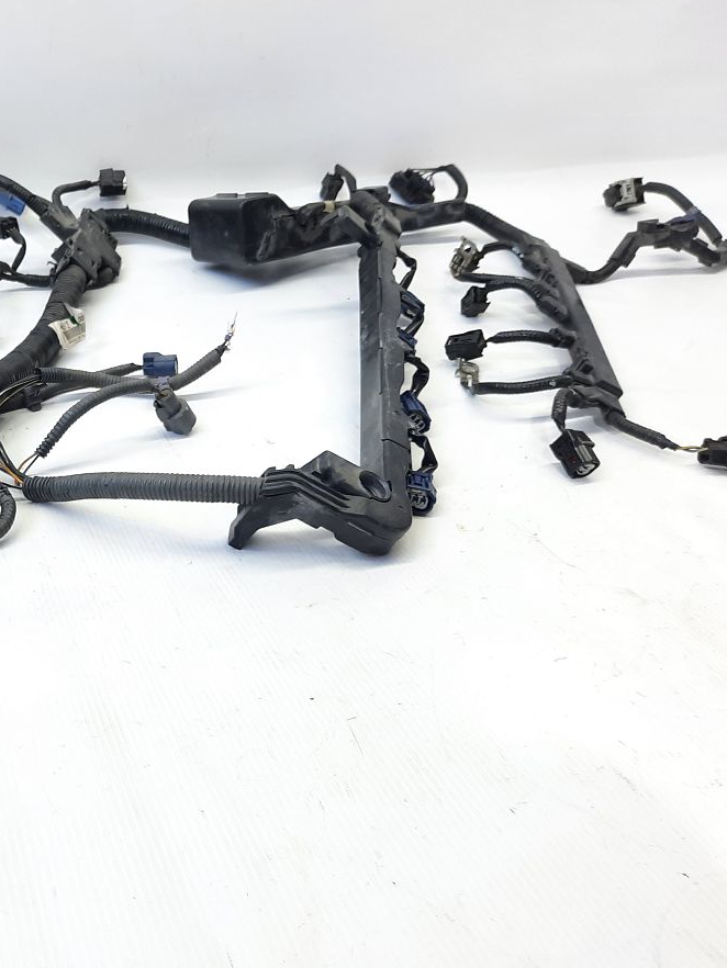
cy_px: 487
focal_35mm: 34
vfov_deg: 53.9
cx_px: 128
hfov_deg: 39.9
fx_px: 952
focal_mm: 4.6
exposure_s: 1/50
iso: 100
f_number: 2
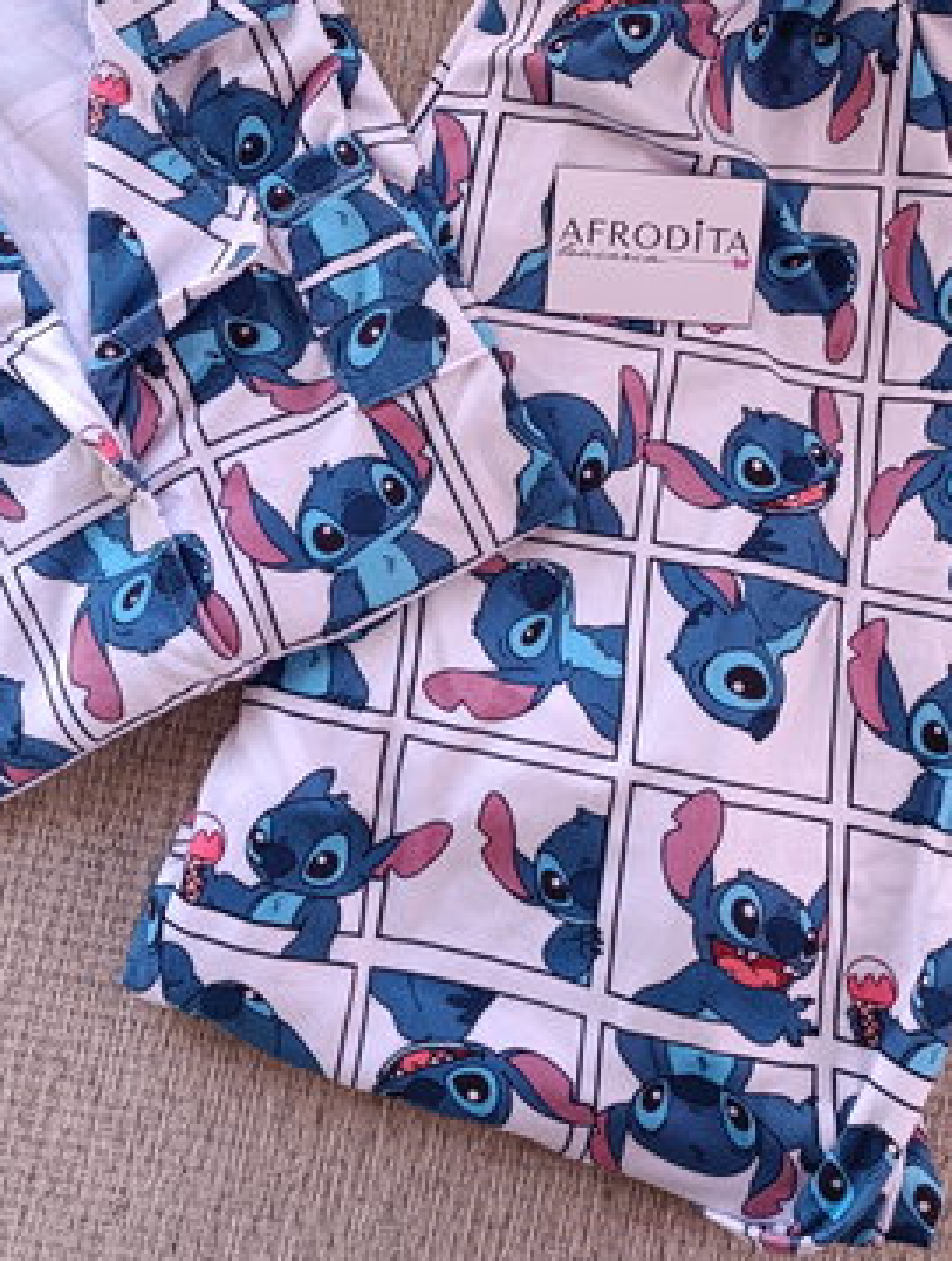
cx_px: 379
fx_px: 1242
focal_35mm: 34
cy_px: 399
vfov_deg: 52.6
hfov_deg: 41.7
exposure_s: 1/100
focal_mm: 6.14
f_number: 1.6
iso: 250
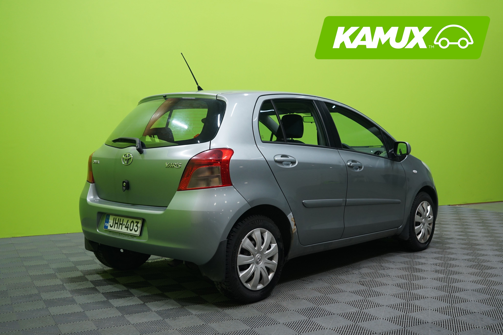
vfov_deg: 34.2
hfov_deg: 49.6
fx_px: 545
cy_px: 168
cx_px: 252
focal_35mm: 39
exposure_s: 1/15
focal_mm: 39
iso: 640
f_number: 4.5
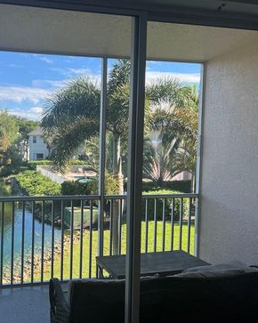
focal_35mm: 35
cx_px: 54
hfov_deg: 40.6
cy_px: 158
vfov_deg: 51.6
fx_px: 334
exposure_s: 1/1009
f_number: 1.5
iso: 50
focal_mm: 5.7
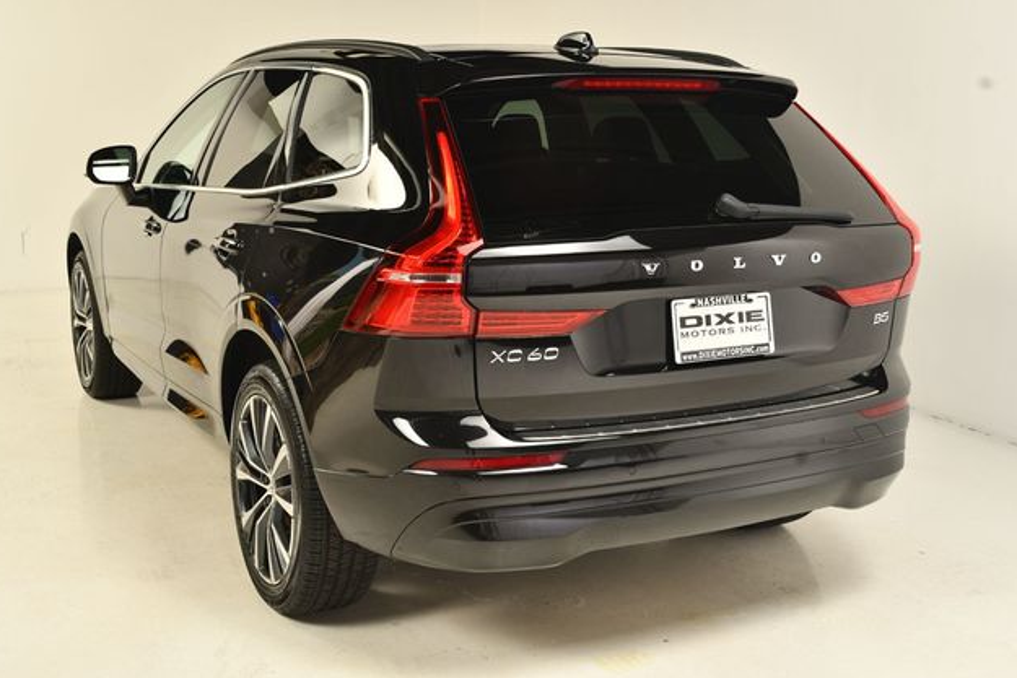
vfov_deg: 30.5
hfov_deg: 44.5
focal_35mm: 44
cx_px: 500
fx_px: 1243
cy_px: 340
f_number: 9
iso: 100
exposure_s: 1/160
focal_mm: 29
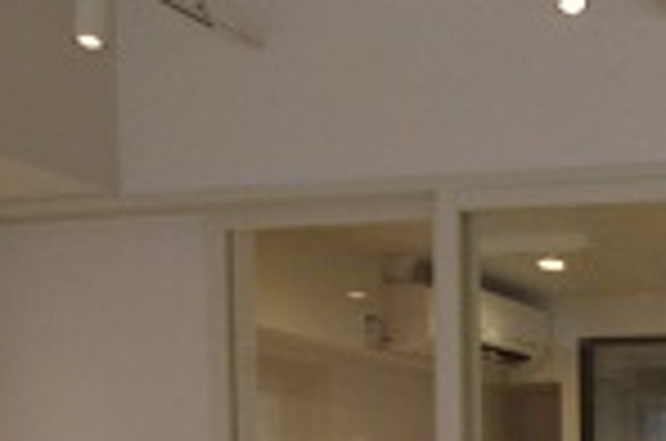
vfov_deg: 19.1
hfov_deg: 26.0
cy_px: 596
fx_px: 1200
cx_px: 886
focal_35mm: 65
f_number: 8
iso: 1600
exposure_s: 1/125
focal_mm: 10
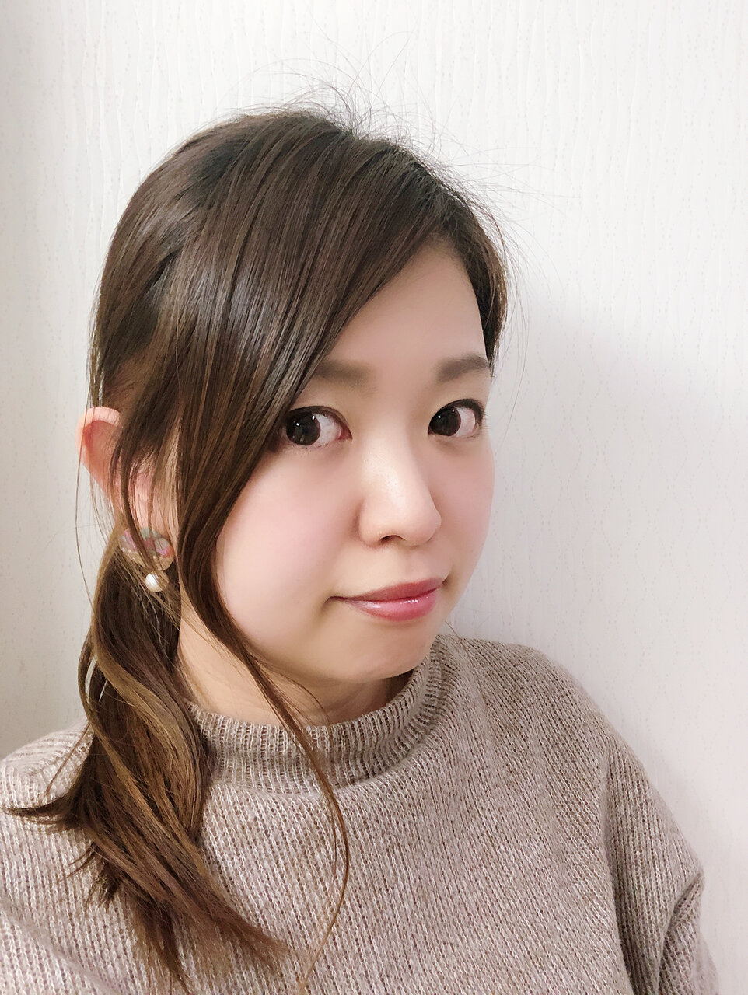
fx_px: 921
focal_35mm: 32
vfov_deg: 56.8
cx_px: 374
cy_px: 498
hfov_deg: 44.2
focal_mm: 2.87
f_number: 2.2
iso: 125
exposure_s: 1/33
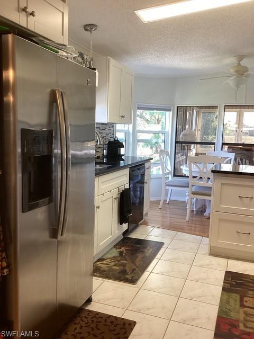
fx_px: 303
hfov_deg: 45.4
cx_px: 127
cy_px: 170
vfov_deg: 58.4
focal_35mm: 31
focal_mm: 3.3
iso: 125
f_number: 2.4
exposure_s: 1/60
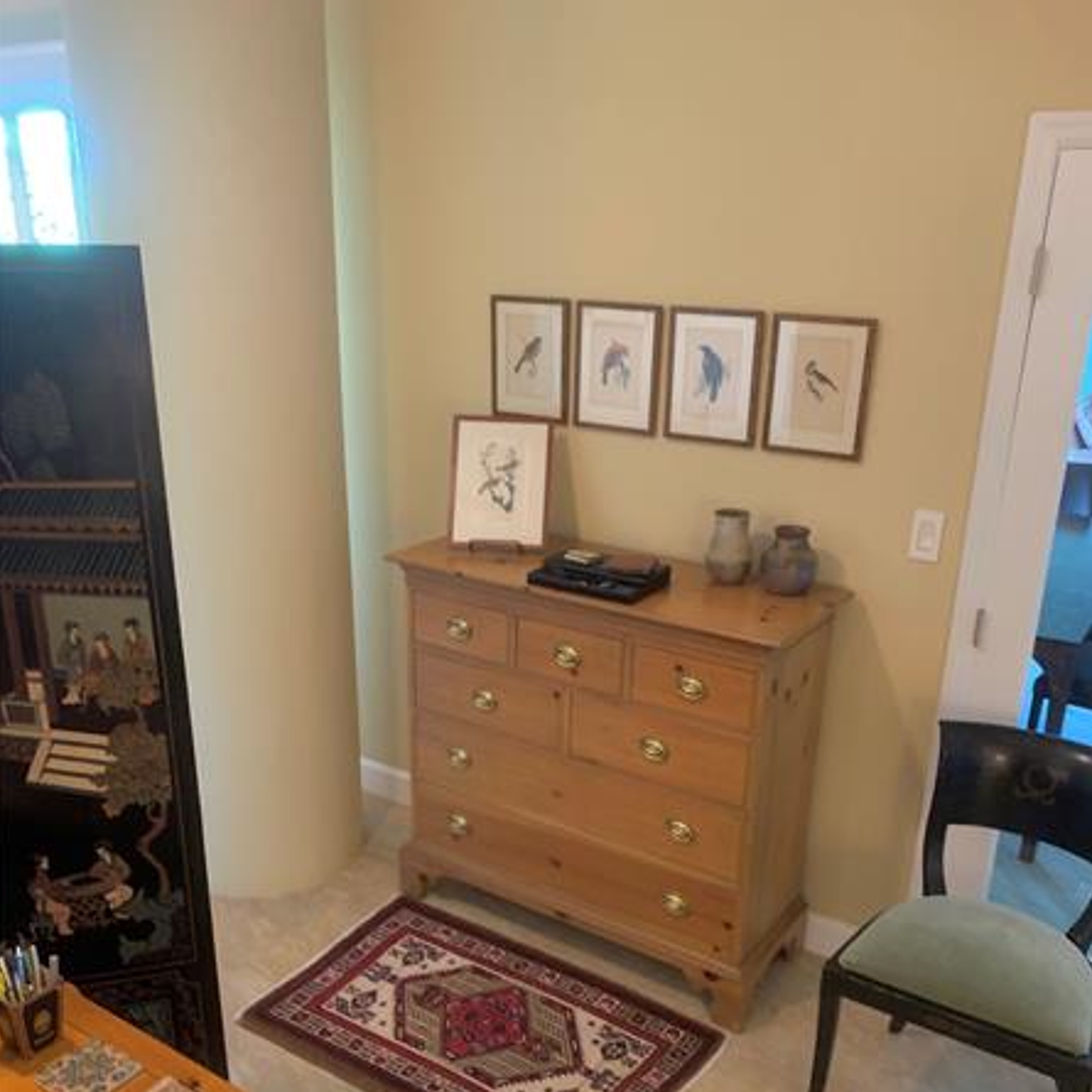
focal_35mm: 31
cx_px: 547
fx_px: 1106
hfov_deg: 52.5
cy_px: 697
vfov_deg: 51.9
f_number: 1.8
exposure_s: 1/40
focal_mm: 4.25
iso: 320
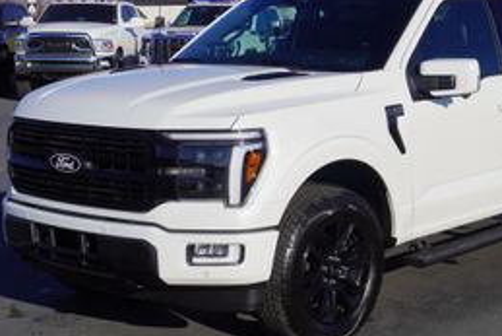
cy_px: 180
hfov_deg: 27.1
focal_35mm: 74
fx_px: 1032
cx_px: 339
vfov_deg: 18.4
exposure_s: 1/320
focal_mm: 32
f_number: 11
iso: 100
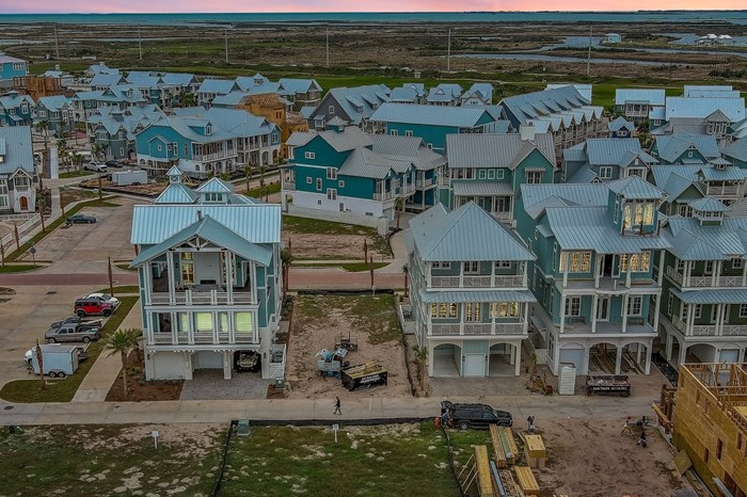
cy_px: 306
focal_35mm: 45
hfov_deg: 43.6
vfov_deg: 29.7
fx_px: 933
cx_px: 351
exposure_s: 1/750
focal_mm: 10.57
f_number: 2.8
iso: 100
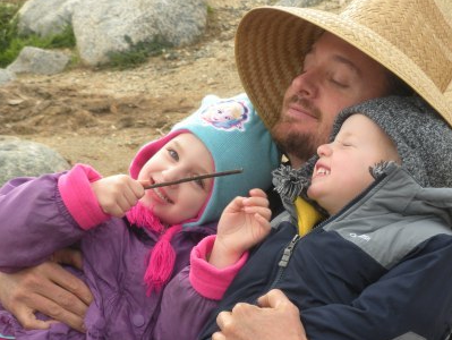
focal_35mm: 188
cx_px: 284
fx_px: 2457
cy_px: 185
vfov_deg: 7.9
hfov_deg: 10.5
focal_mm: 26
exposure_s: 1/143
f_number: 5.4
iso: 88
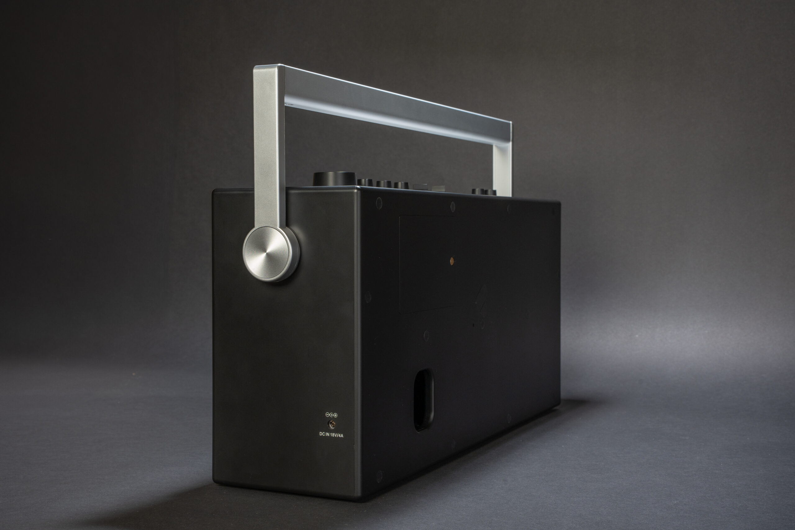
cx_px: 398
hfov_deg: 41.9
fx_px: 1038
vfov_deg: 28.7
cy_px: 265
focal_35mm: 47
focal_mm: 47
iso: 500
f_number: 13
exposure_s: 1/60
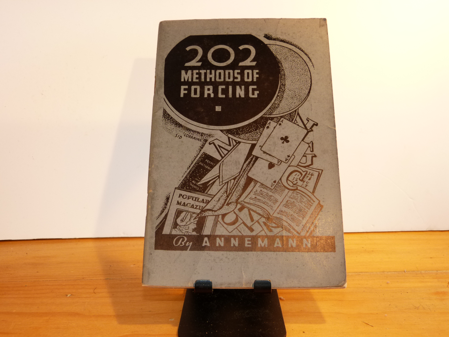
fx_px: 649
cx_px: 224
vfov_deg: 29.1
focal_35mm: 50
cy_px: 168
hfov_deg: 38.2
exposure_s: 1/60
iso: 160
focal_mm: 9
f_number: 3.2
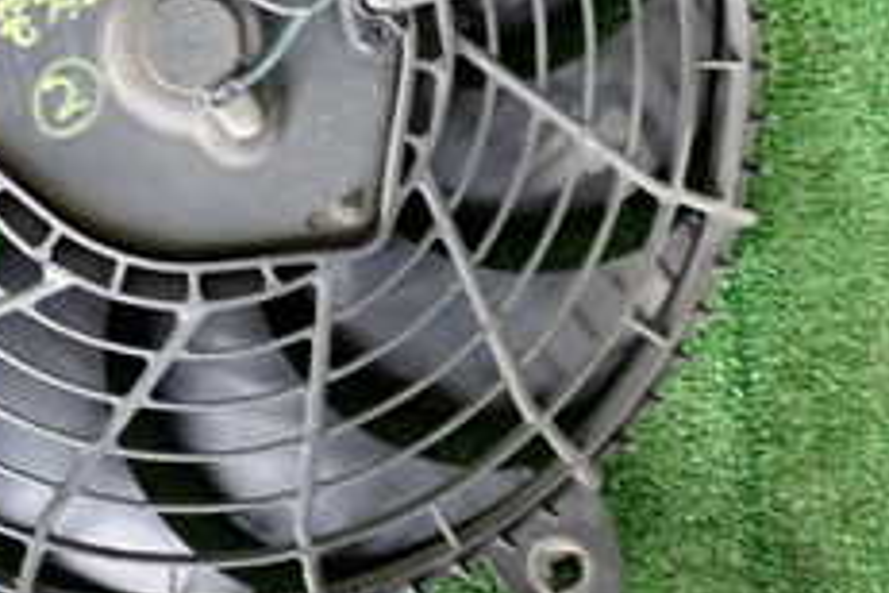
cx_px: 112
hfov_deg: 24.4
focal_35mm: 81
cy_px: -65
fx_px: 2000
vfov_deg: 16.3
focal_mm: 5.4
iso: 250
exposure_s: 1/30
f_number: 2.3
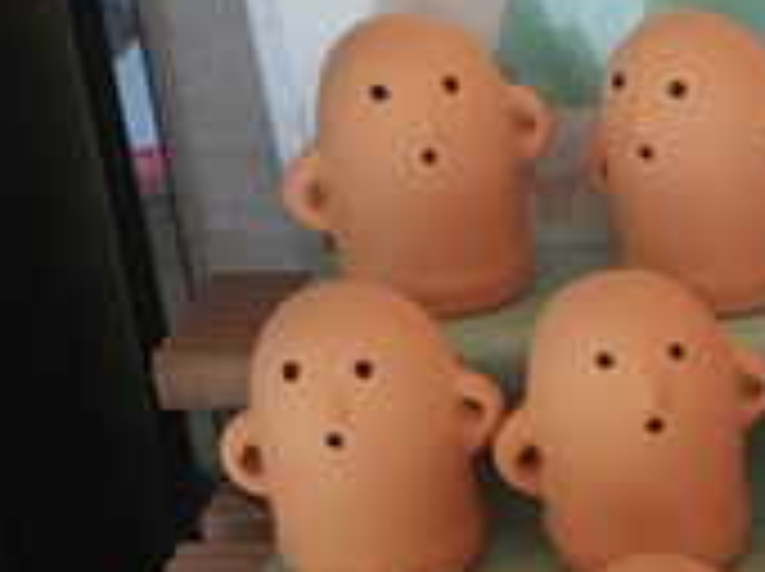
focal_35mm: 113
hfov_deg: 16.6
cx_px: 950
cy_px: 775
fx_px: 2494
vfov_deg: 12.6
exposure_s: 1/33
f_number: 2
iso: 198
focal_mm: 4.5
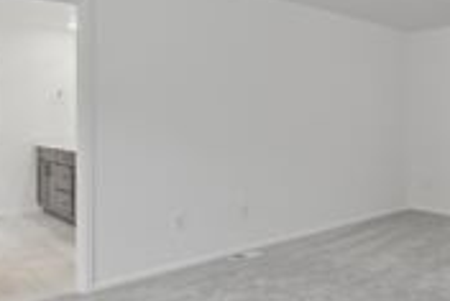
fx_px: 440
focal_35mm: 35
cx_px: 371
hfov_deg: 50.3
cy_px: 119
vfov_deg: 37.7
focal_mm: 15.5
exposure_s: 1/6
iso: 100
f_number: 7.1
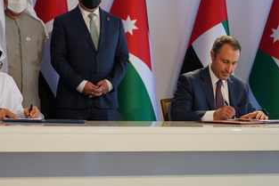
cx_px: 99
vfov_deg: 9.9
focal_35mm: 138
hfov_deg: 14.8
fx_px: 1070
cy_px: 63
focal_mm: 90
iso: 400
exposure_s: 1/200
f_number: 2.8
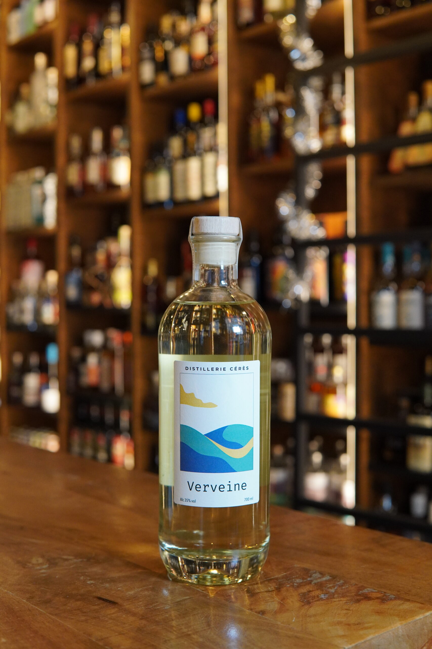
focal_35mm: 45
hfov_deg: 29.9
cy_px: 324
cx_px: 216
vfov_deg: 43.6
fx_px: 810
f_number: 3.5
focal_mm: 30
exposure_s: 1/160
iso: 1600
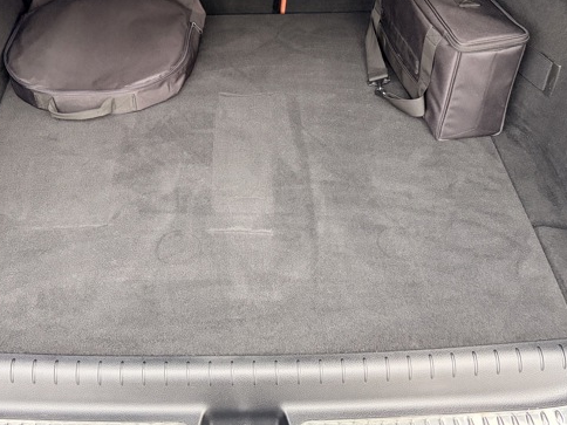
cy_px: 178
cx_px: 226
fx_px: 704
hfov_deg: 43.6
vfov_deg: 33.5
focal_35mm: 43
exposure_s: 1/60
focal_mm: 5.96
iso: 400
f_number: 1.6
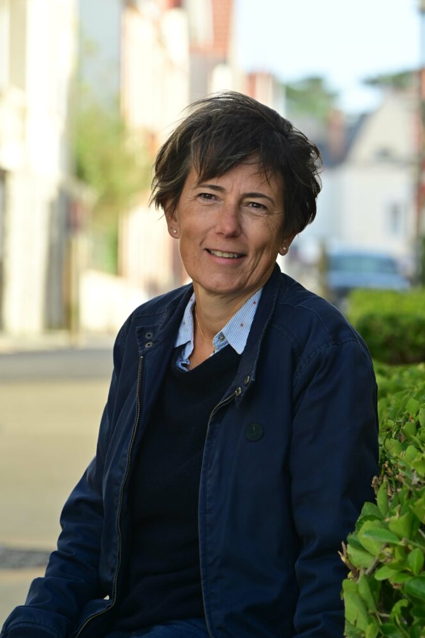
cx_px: 218
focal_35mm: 186
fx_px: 3299
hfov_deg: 7.4
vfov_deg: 11.1
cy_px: 312
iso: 500
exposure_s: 1/400
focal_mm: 180
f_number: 7.1
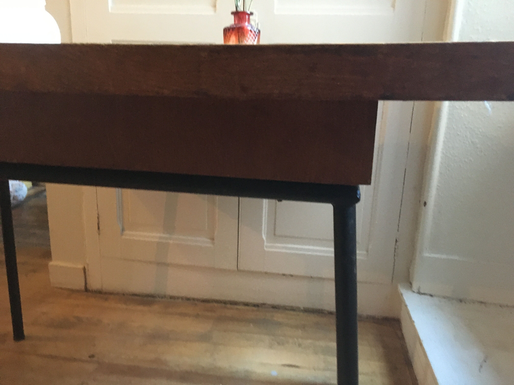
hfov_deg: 61.7
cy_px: 192
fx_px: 431
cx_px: 257
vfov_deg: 48.2
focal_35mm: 29
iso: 320
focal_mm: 4.15
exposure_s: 1/17
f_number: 2.2
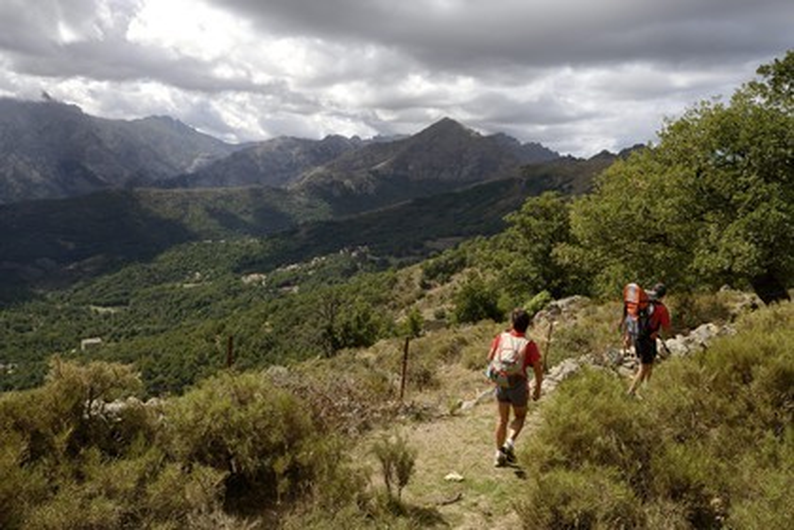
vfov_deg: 53.1
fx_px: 529
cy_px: 265
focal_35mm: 24
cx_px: 397
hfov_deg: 73.7
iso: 200
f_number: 13
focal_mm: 24
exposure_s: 1/250
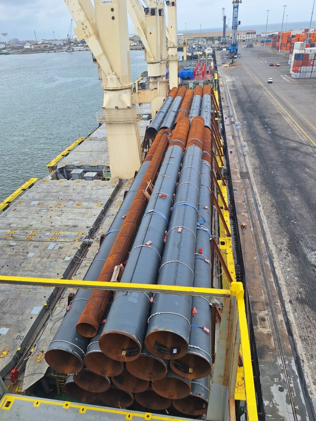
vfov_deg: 71.6
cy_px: 206
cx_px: 153
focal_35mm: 24
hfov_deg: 56.8
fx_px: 292
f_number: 1.8
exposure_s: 1/887
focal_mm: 5.54
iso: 40
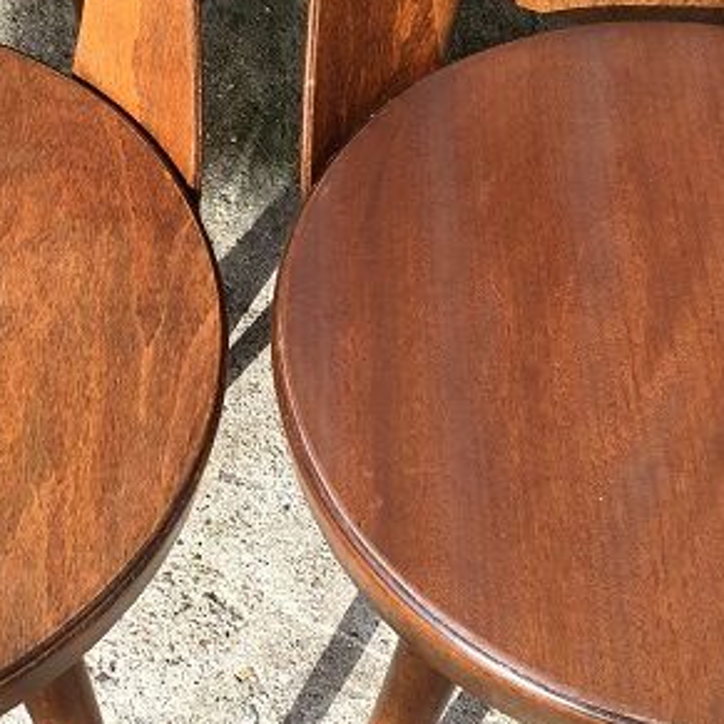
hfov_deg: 24.3
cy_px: 357
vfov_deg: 24.3
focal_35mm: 71
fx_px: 1680
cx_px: 280
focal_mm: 4.15
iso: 25
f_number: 2.2
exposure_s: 1/392
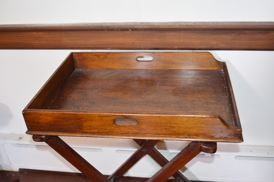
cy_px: 91
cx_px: 137
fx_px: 297
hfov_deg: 49.6
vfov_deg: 34.2
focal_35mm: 39
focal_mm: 26
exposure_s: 1/60
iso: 900
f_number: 4
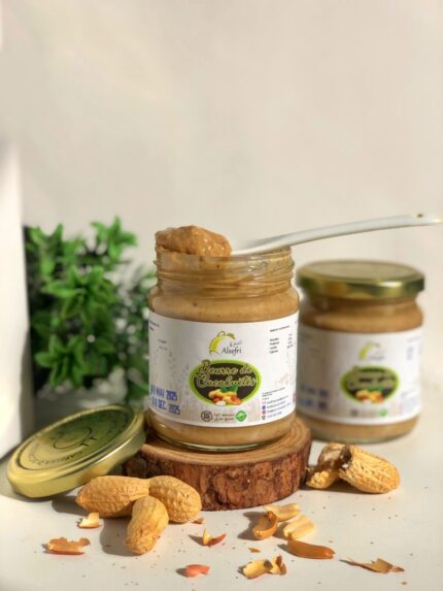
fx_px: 887
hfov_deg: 28.0
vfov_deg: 36.8
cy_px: 296
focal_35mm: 52
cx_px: 222
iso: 16
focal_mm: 6
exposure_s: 1/206
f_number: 2.4
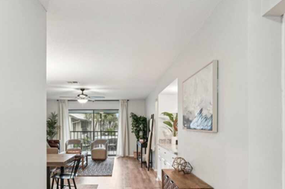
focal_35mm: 26
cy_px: 129
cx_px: 126
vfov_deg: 48.5
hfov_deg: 69.2
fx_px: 206
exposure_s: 1/8
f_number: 8
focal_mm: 16
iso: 400
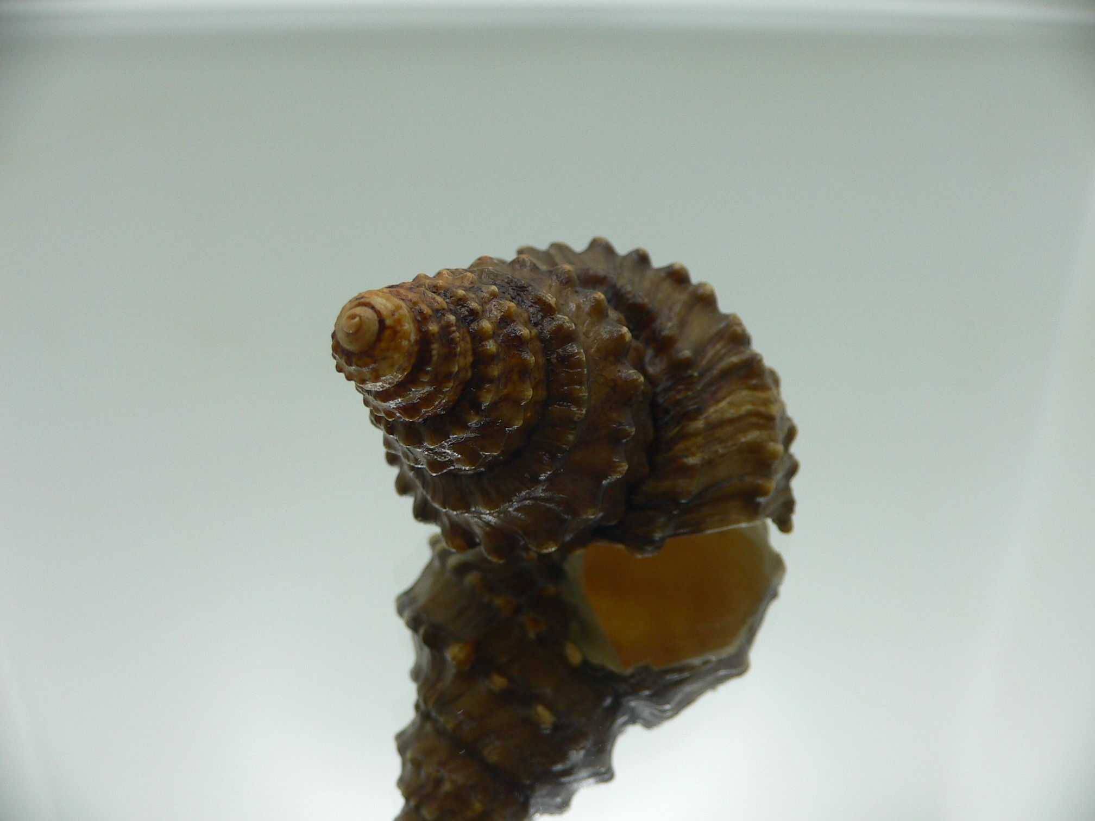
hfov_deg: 52.6
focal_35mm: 35
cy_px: 410
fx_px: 1107
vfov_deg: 40.7
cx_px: 548
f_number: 2.8
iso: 80
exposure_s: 1/60
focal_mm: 4.6
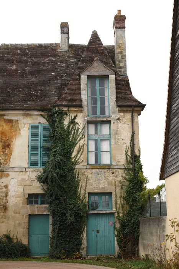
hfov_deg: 27.0
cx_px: 90
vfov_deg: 39.6
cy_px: 134
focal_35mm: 50
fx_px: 373
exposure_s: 1/20
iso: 64
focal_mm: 50
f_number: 10
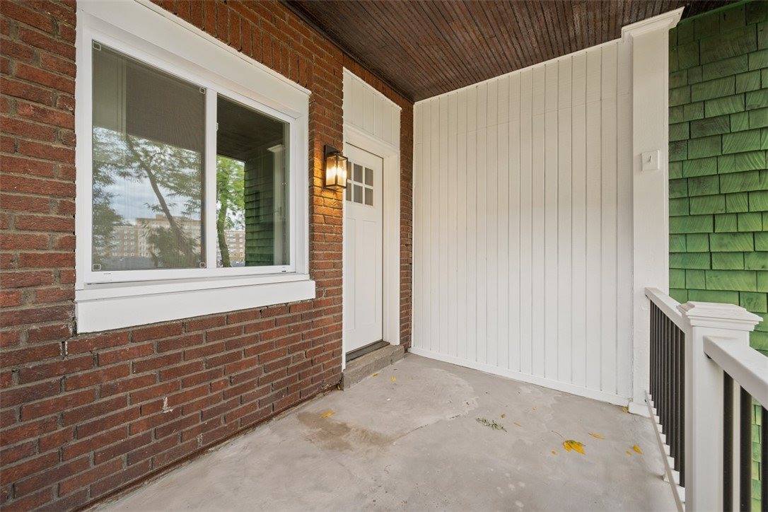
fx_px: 299
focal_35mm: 14
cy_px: 256
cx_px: 384
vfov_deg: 81.2
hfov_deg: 104.3
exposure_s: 1/5
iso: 400
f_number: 8
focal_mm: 14
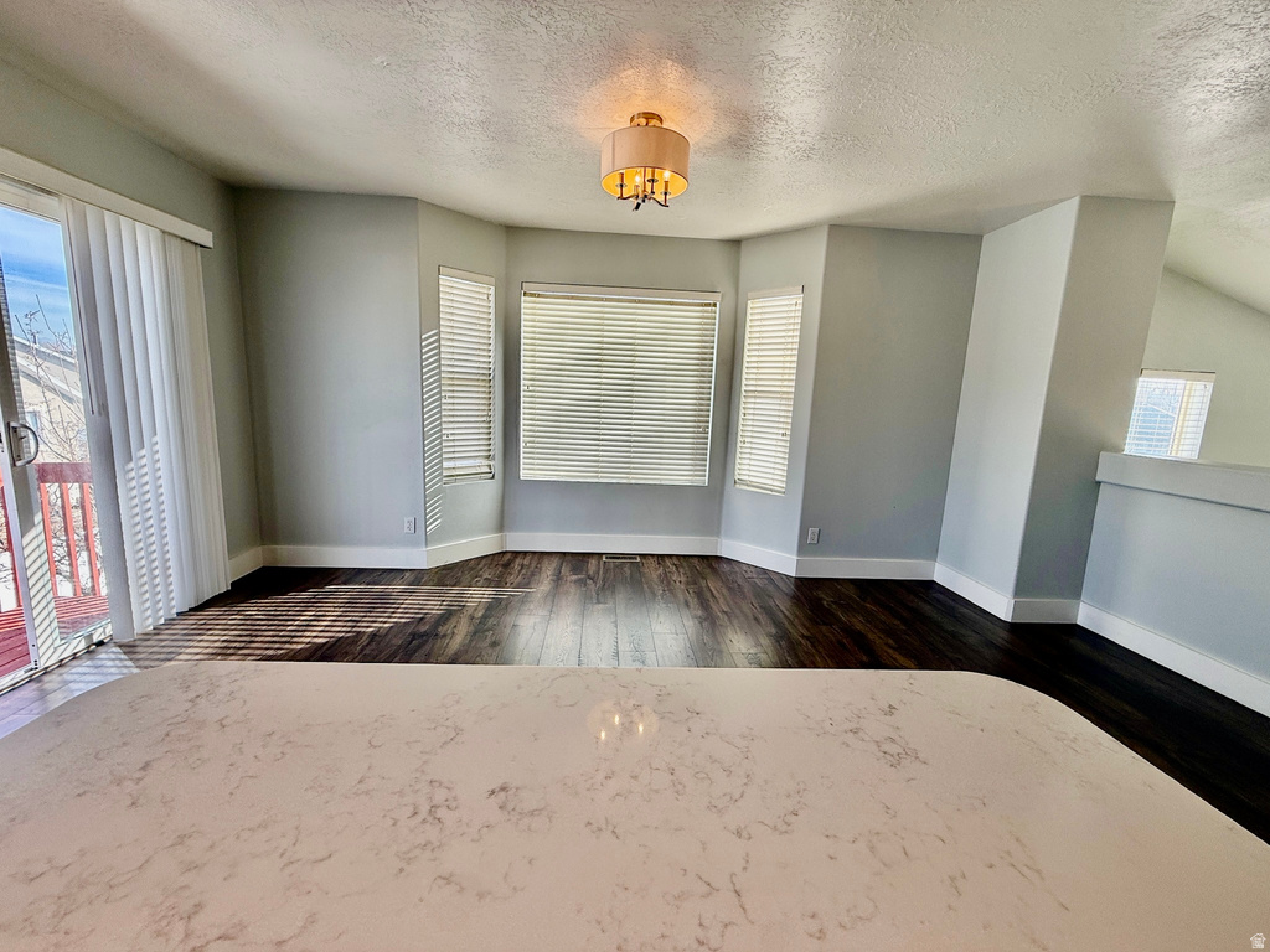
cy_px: 476
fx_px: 514
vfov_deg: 85.7
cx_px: 635
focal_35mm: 14
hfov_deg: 102.1
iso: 50
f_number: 2.2
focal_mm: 2.22
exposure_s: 1/290
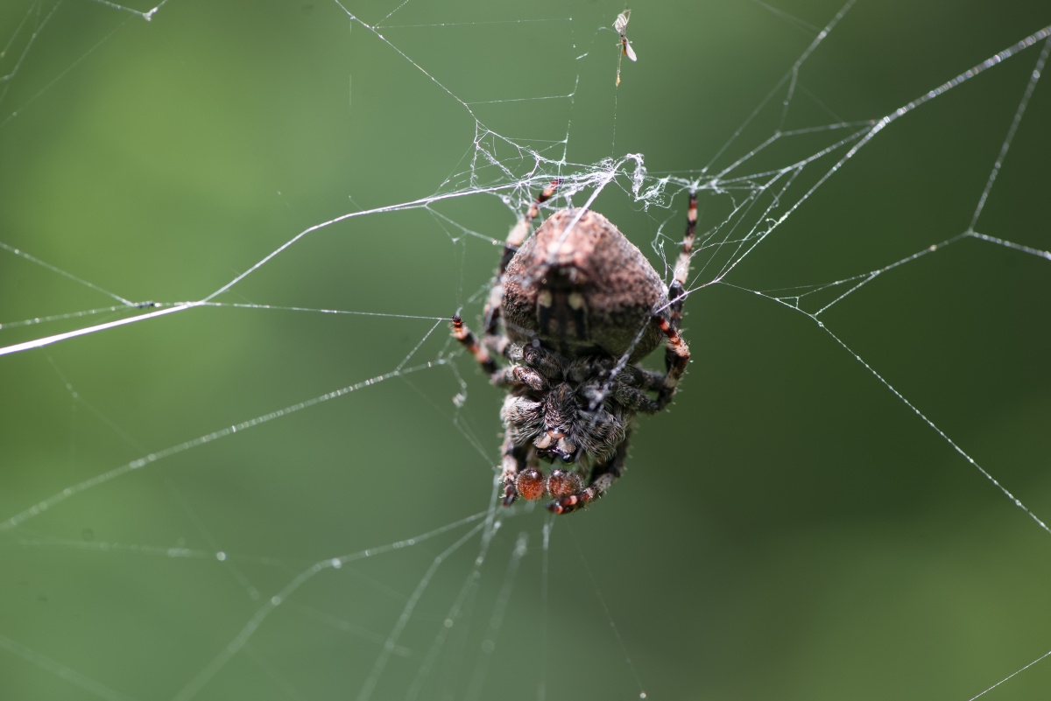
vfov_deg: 13.1
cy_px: 350
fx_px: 3066
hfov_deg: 19.4
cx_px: 526
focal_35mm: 105
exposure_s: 1/250
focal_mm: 105
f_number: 5.6
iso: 400
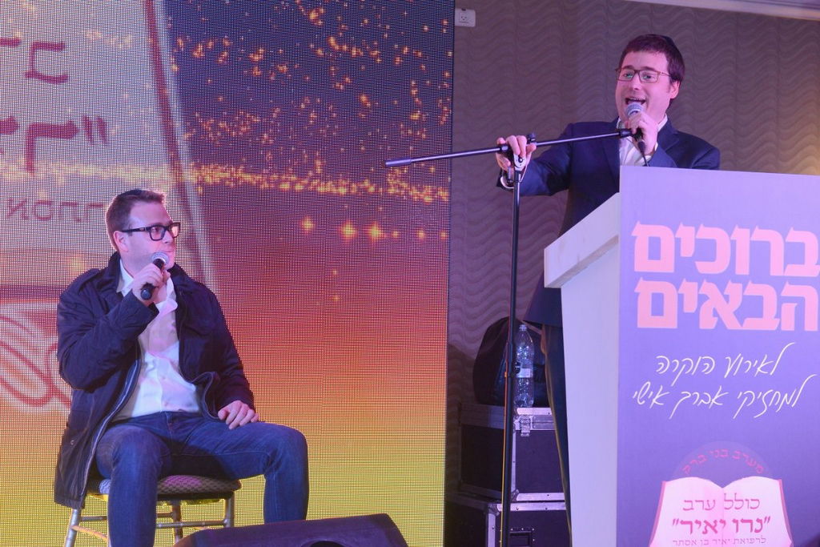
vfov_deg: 19.5
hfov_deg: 28.8
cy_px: 274
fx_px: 1595
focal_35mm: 70
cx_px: 410
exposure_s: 1/100
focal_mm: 70
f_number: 7.1
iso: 2500
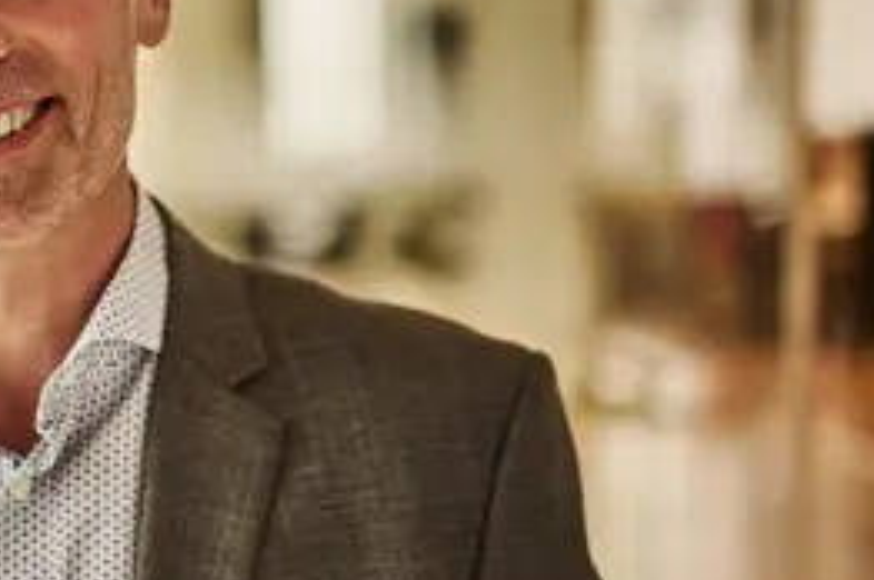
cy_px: 205
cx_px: -18
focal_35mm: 111
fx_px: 2691
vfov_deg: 12.3
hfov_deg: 18.0
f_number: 1.8
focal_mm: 50
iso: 200
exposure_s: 1/400
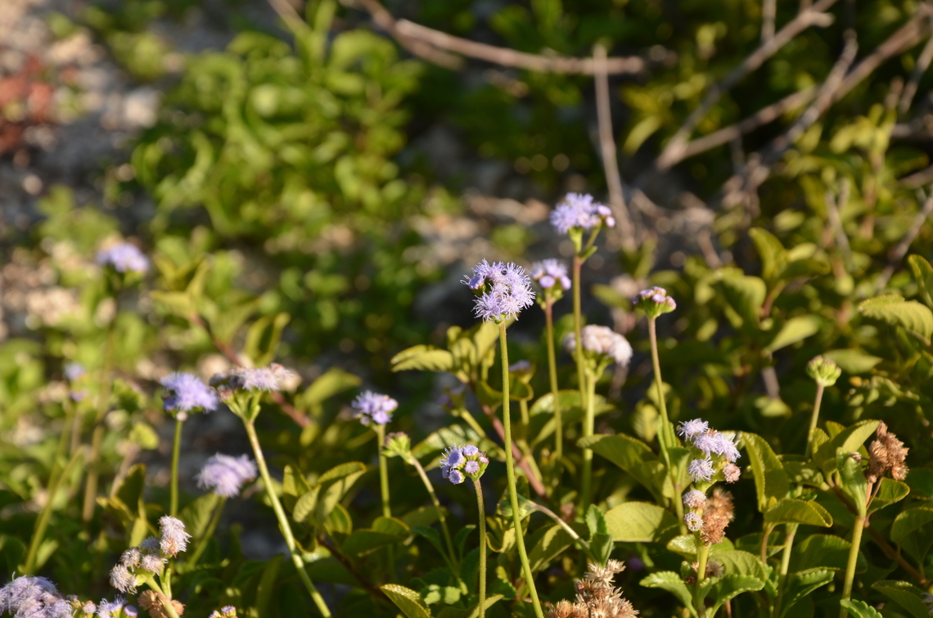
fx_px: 4073
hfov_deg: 13.1
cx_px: 466
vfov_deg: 8.7
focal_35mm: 158
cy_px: 309
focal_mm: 105
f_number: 8
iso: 200
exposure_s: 1/125
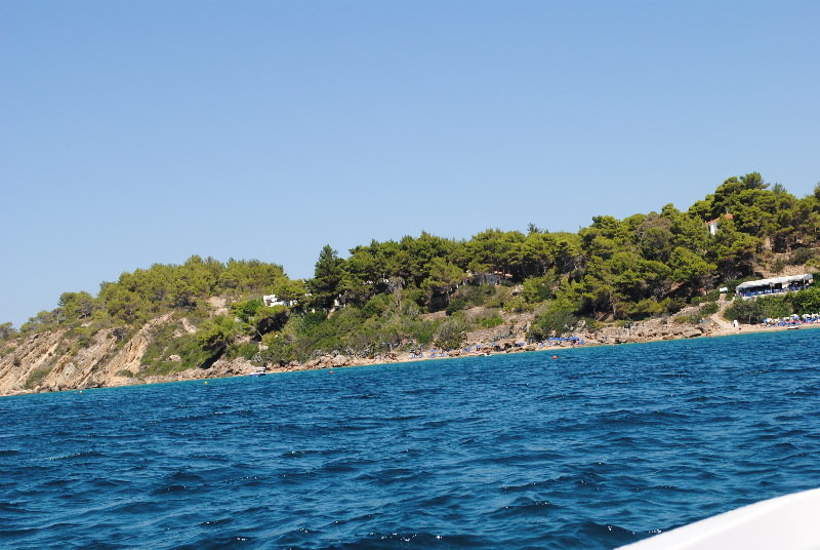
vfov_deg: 21.6
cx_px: 410
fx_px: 1437
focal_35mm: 63
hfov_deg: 31.8
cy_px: 275
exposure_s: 1/250
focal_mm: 42
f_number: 8
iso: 100
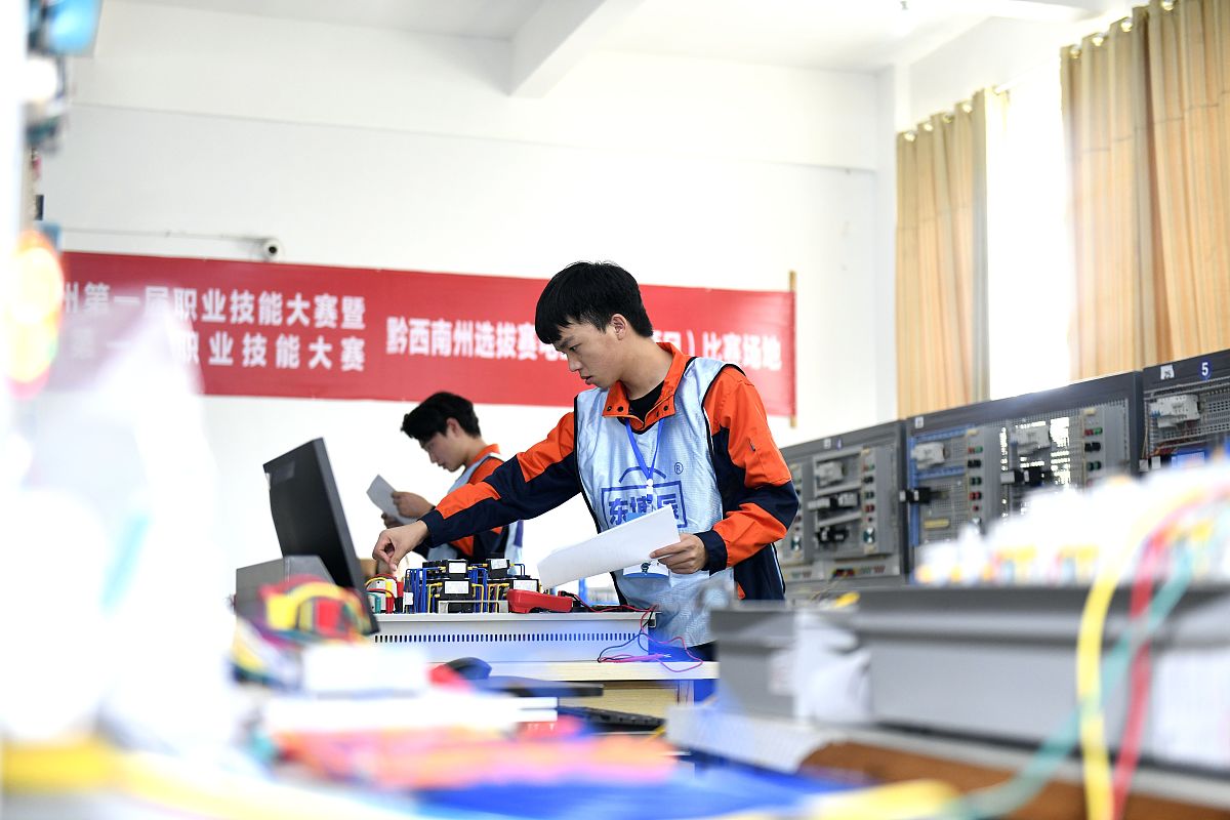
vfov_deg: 24.2
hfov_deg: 35.6
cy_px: 410
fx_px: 1913
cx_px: 615
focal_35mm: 56
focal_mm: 56
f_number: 2.8
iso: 1600
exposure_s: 1/160
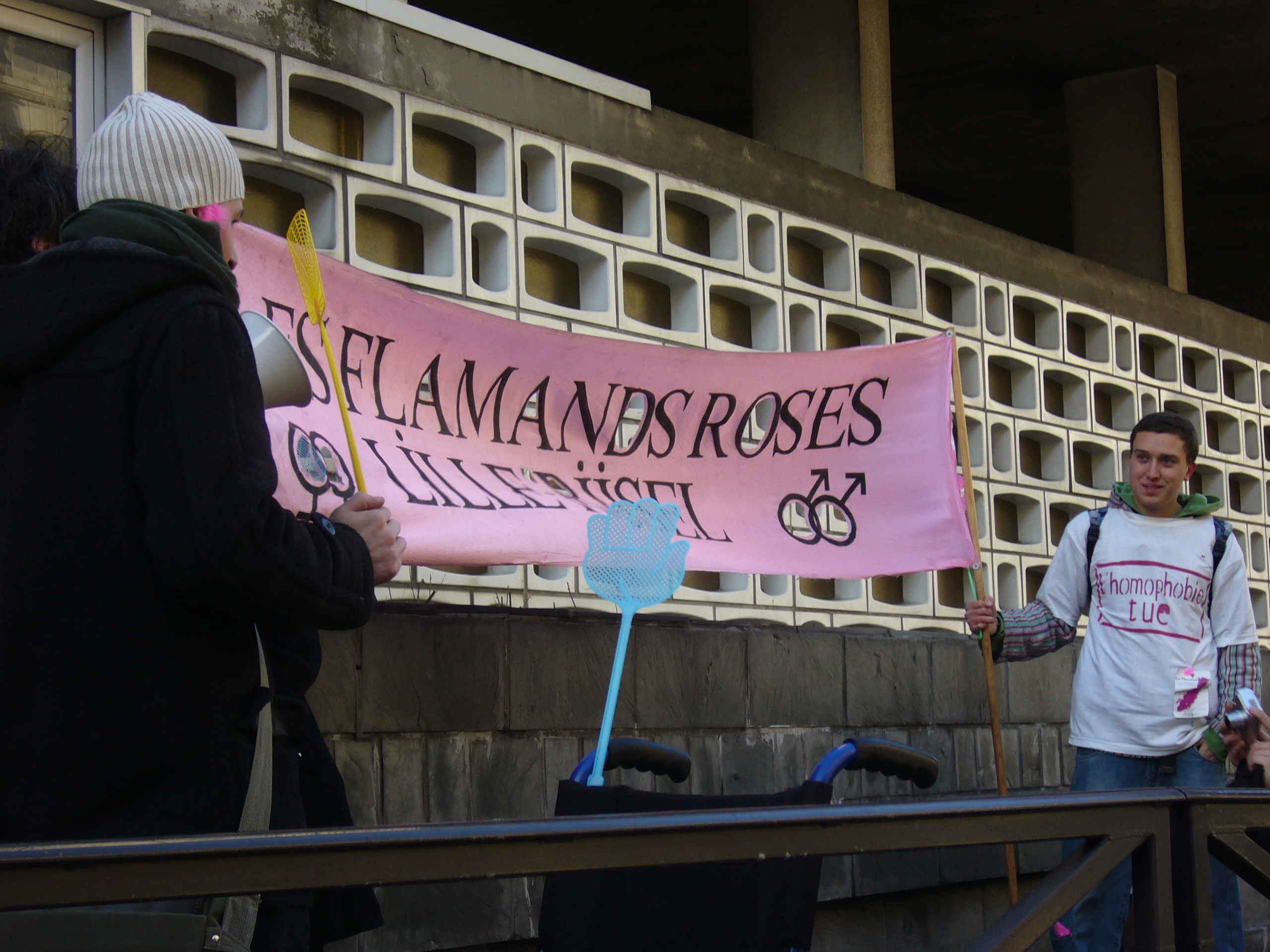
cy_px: 476
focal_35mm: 70
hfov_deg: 27.8
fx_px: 2568
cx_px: 635
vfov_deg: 21.0
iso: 80
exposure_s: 1/60
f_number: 4
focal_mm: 11.5
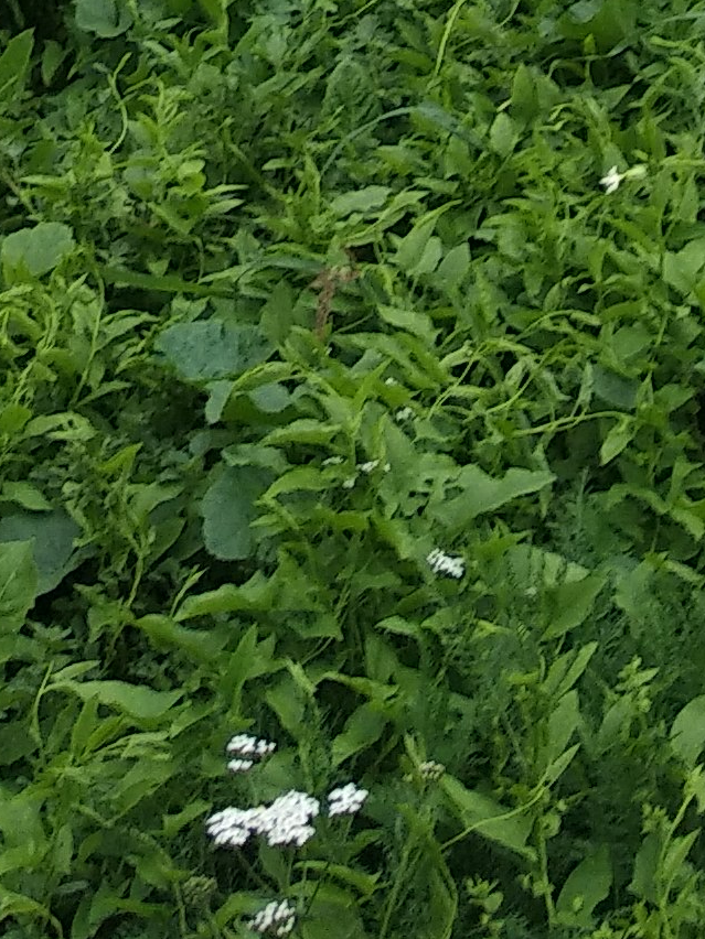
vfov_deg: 13.0
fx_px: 3313
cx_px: 421
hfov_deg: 12.1
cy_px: -1175
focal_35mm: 122
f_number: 2.2
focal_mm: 3.81
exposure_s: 1/50
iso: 125
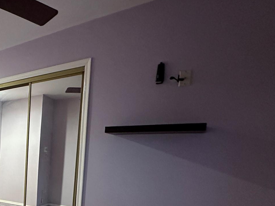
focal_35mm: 30
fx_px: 238
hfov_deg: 47.4
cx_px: -12
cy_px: 180
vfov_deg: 43.3
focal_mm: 2.22
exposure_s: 1/60
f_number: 2.2
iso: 640
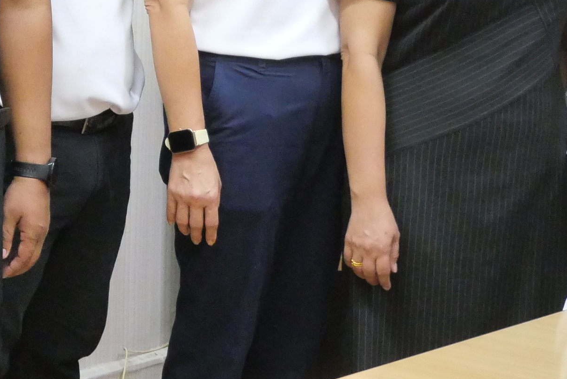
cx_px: -264
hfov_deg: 13.5
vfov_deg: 9.5
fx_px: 2269
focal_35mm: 144
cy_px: 13
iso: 3200
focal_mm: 23
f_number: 4.3
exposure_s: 1/50
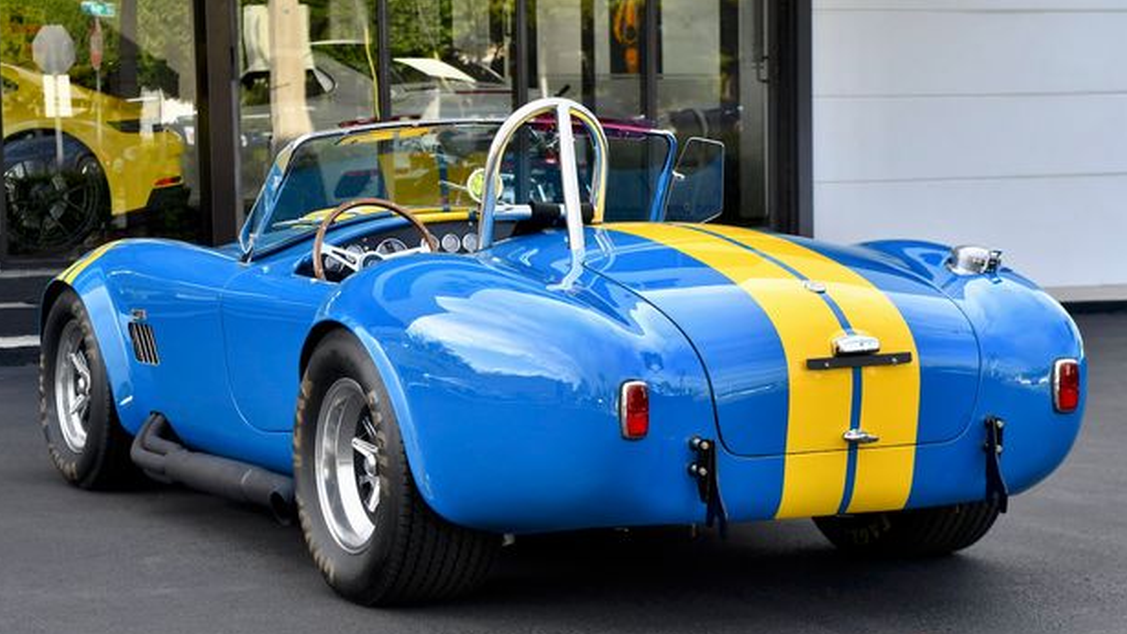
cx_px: 575
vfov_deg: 14.2
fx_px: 2540
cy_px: 347
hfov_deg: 25.0
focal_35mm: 85
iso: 400
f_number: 7.1
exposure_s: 1/250
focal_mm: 52
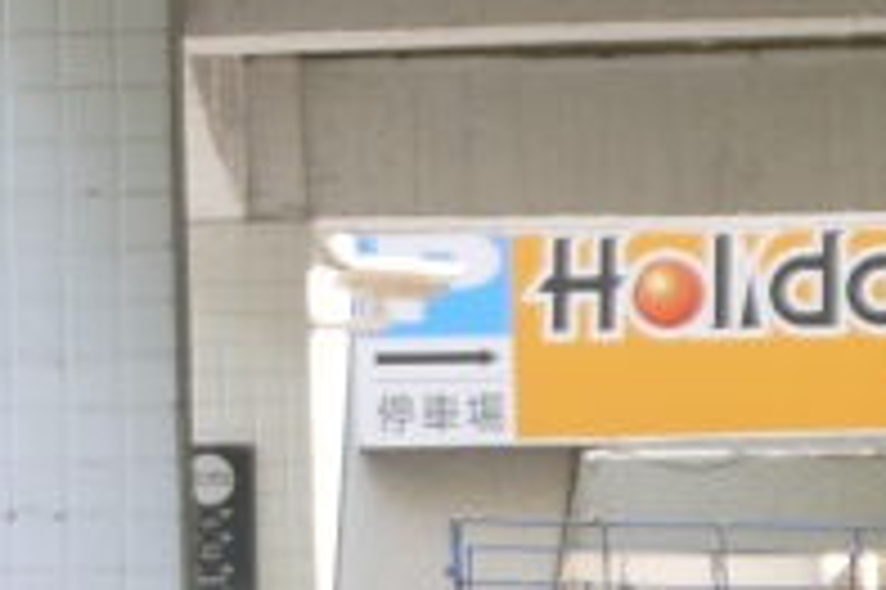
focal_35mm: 238
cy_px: -14
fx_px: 5852
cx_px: -774
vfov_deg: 5.7
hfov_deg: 8.3
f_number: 4.6
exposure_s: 1/100
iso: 160
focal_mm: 22
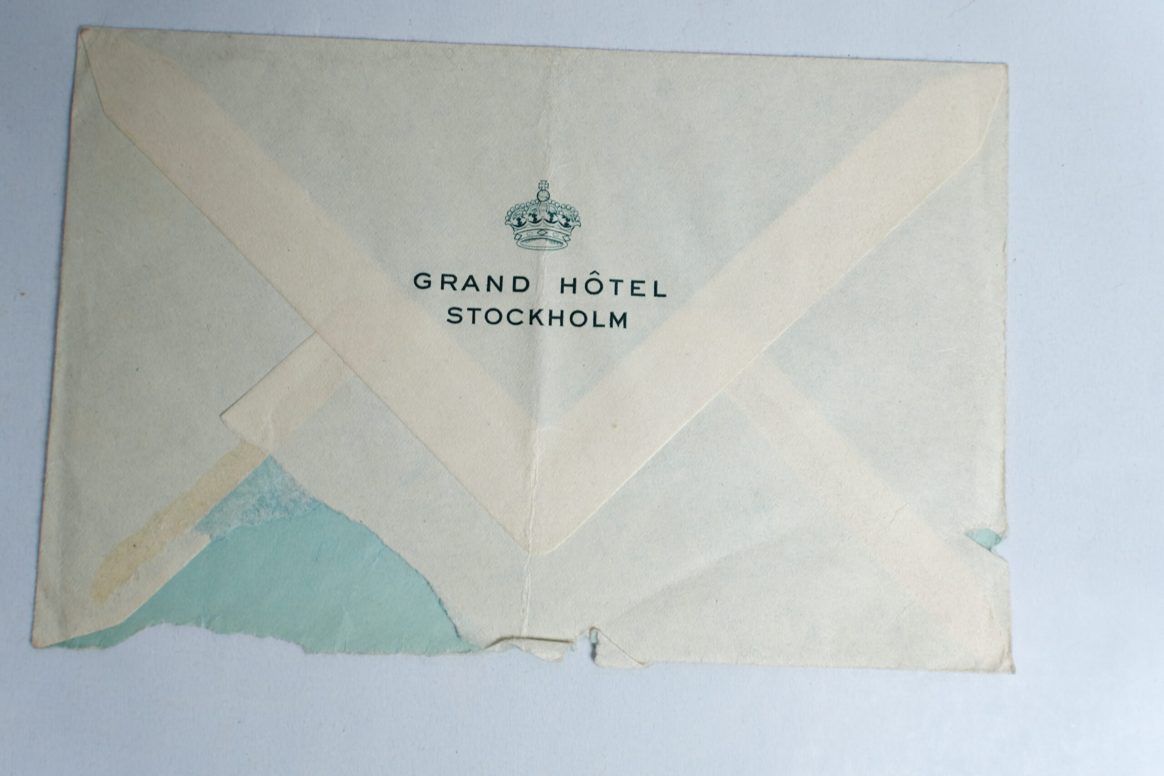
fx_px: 938
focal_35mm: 29
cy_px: 388
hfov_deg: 63.7
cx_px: 582
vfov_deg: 45.0
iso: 320
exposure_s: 1/100
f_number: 3.5
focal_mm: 19.6
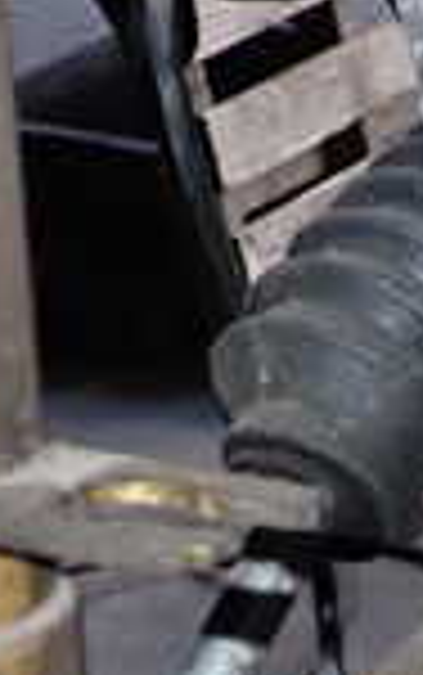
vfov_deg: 15.9
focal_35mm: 127
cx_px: 1004
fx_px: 2338
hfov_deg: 9.3
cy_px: 783
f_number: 6.3
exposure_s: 1/30
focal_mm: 5.4
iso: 320
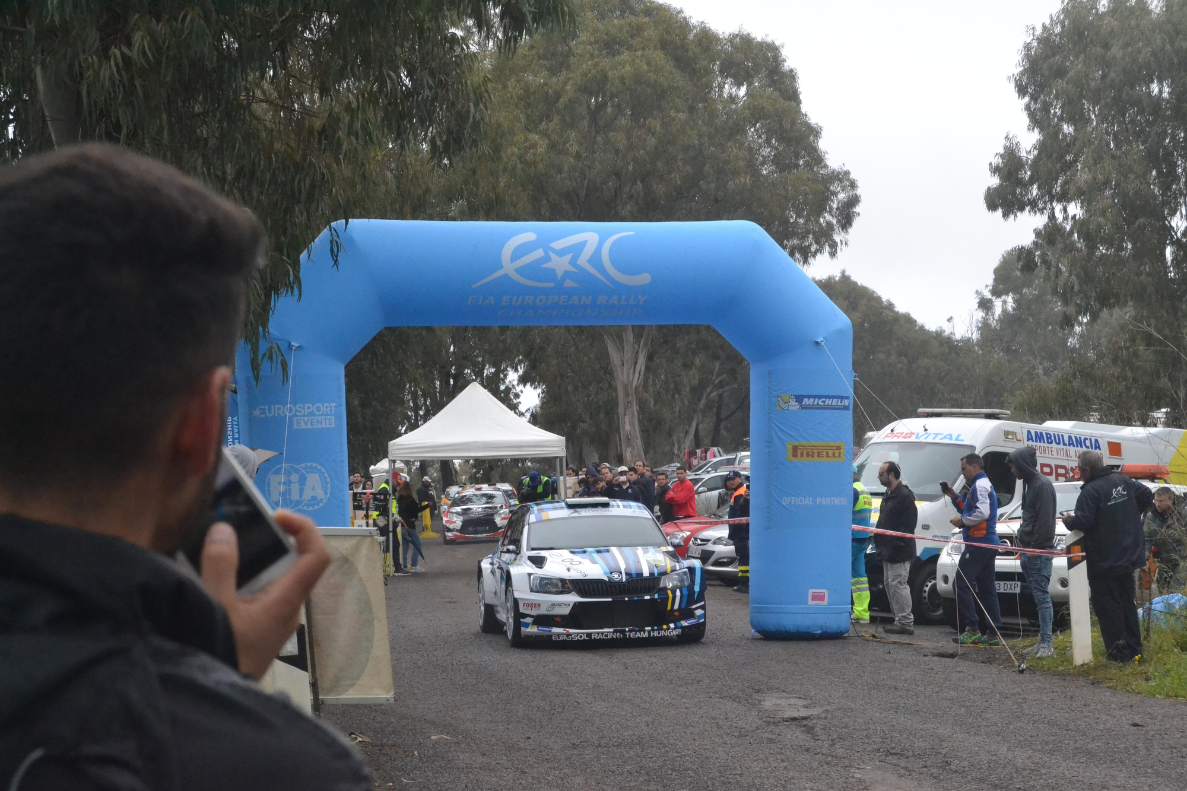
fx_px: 2720
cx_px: 594
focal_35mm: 82
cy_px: 396
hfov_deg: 24.6
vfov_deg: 16.6
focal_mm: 55
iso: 3200
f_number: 10
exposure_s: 1/1000
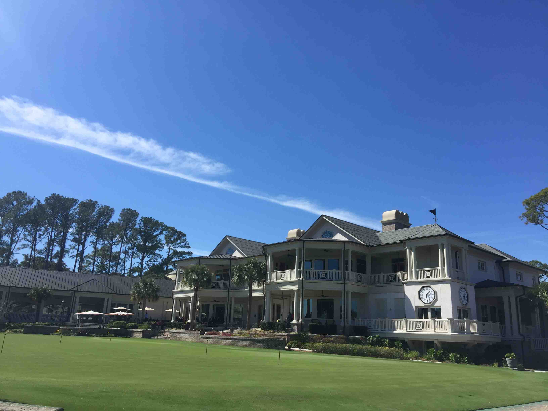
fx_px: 459
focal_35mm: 29
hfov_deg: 61.7
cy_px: 206
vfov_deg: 48.2
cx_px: 274
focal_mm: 4.15
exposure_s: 1/2198
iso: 32
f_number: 2.2
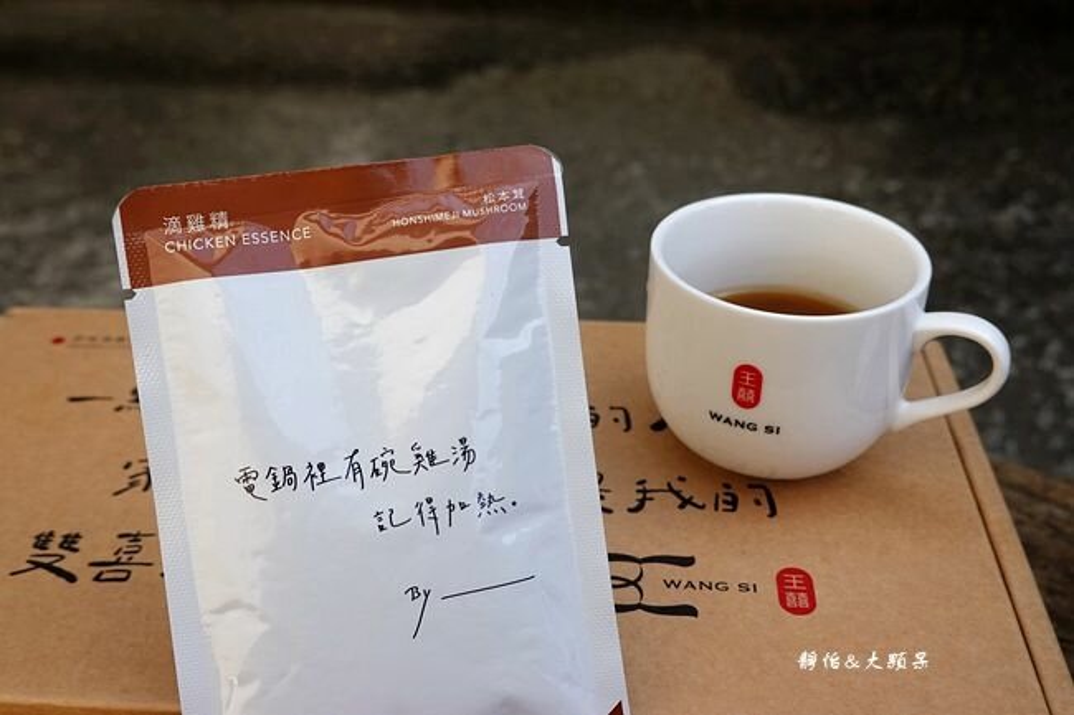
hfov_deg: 48.5
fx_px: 1193
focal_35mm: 40
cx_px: 537
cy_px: 358
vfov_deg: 33.4
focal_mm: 14.99
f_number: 4
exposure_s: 1/640
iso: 125
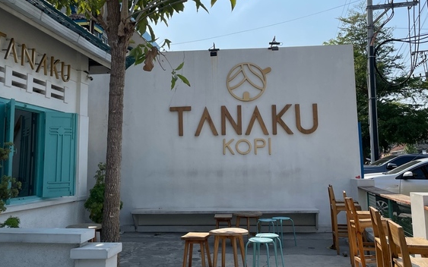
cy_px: 110
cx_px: 204
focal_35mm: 37
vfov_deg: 34.4
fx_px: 432
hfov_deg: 52.7
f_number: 1.6
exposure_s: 1/4132
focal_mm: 4.2
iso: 32
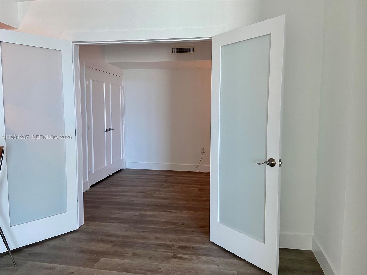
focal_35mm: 26
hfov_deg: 67.3
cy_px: 138
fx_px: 276
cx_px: 184
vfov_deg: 53.1
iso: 80
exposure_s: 1/60
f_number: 1.8
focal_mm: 4.25
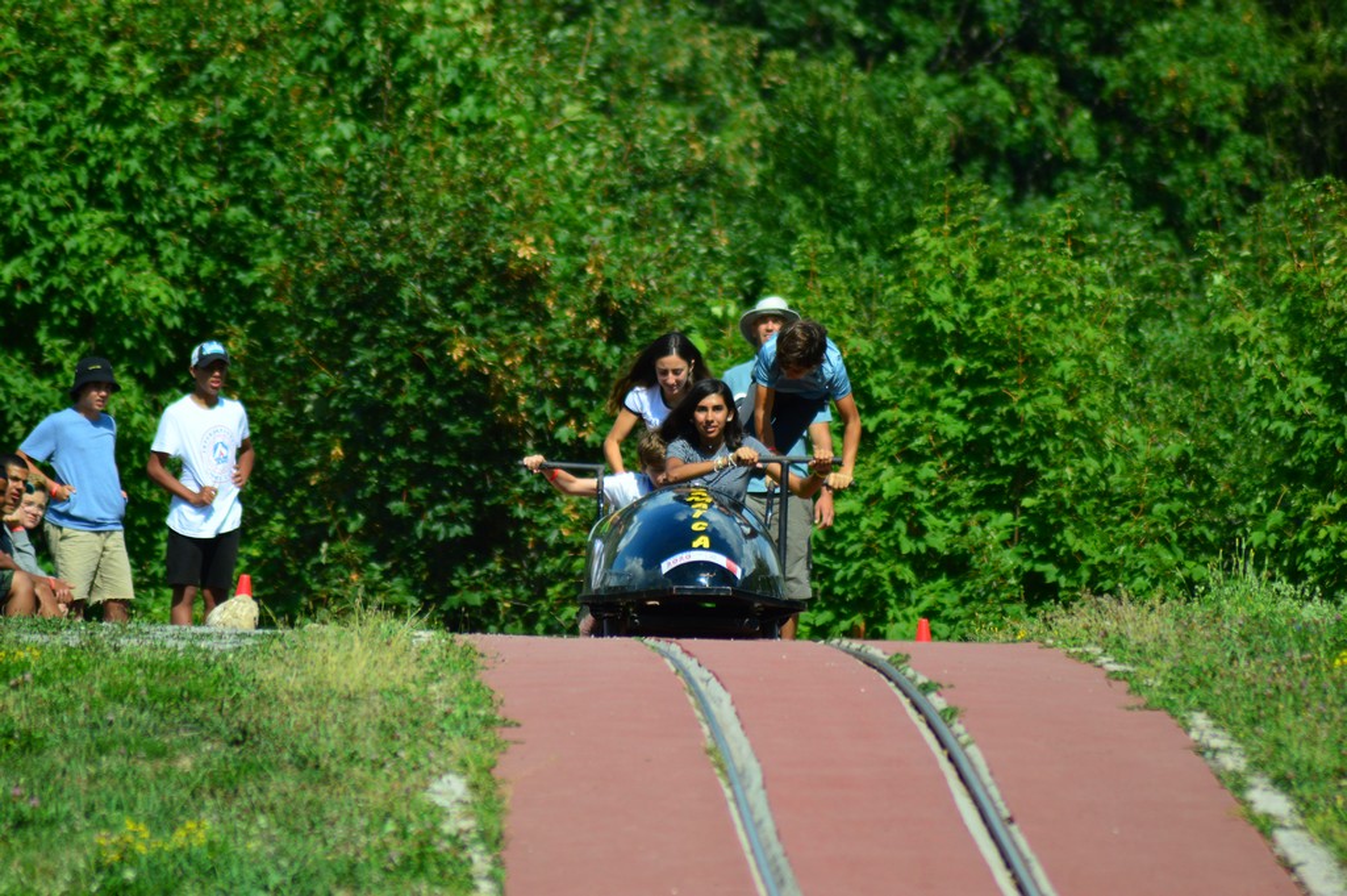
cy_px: 448
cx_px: 674
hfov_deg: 5.3
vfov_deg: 3.5
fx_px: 14580
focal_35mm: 390
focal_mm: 260
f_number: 5
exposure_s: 1/1250
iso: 200
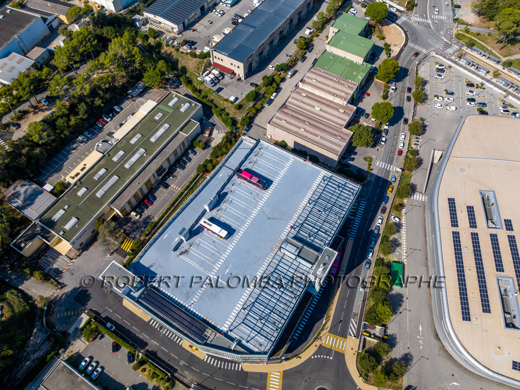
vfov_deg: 56.8
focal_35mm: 24
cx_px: 260
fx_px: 360
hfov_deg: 71.6
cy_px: 195
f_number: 11
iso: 100
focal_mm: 12.3
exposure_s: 1/160
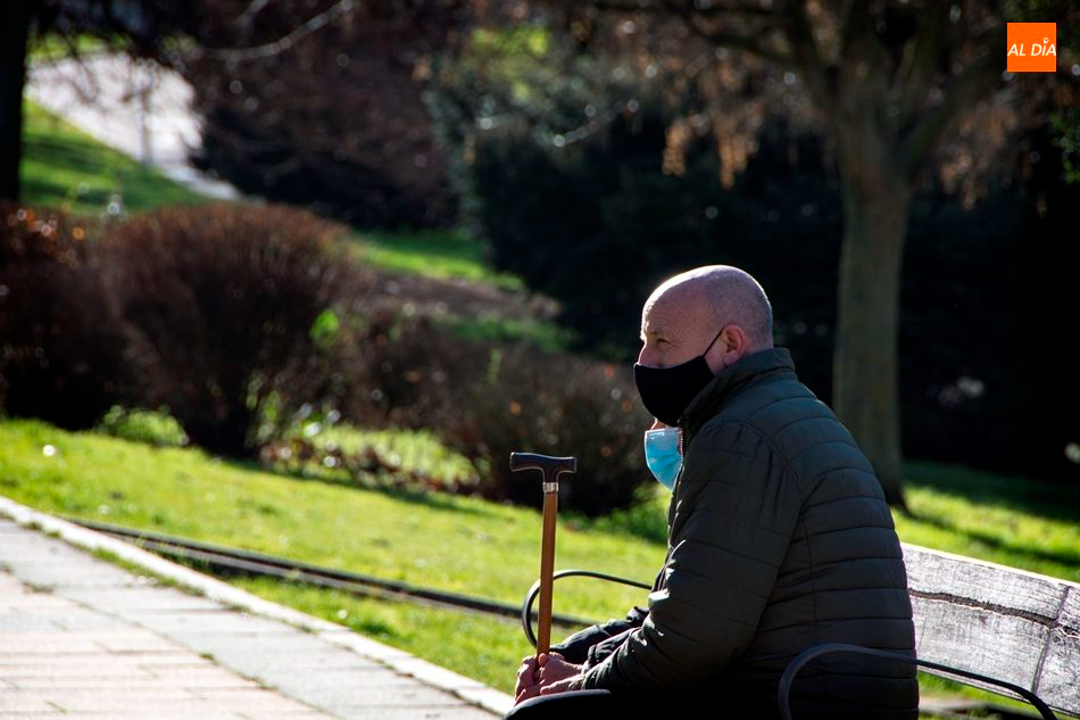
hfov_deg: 6.9
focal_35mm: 300
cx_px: 540
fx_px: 8998
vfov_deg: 4.6
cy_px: 360
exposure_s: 1/250
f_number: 8
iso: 200
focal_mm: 200
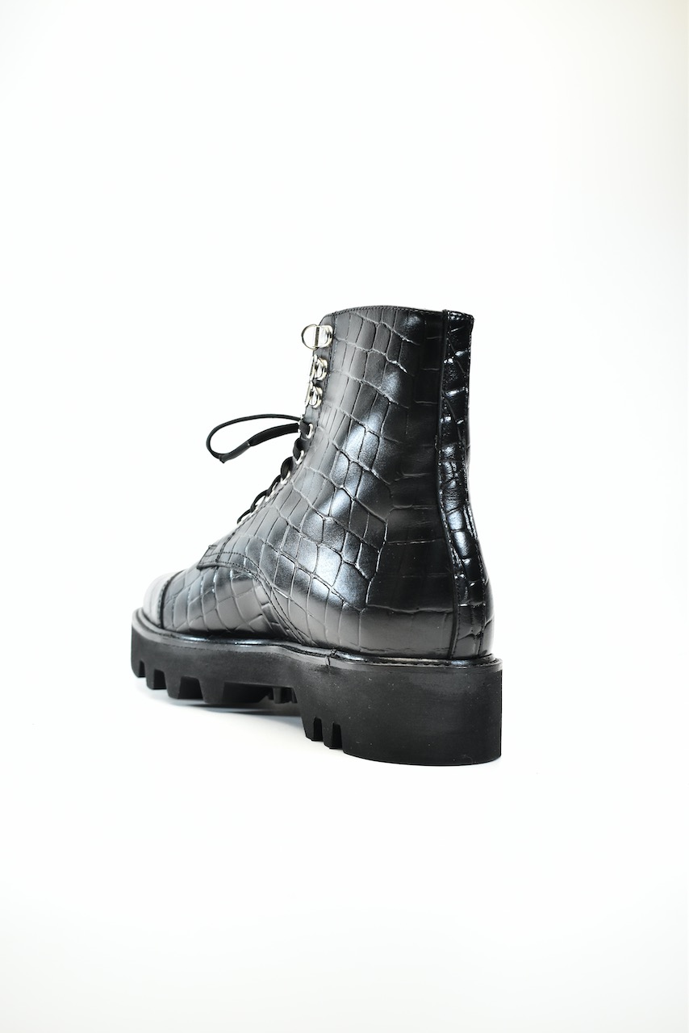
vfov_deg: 46.4
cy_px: 516
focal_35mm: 42
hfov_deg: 31.9
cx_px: 344
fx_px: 1205
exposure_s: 1/400
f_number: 5.6
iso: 1600
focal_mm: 28
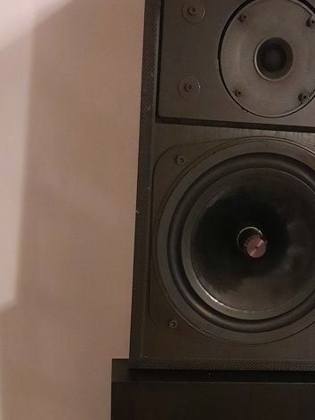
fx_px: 643
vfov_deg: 34.7
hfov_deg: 27.4
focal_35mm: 53
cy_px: 353
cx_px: 199
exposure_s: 1/10
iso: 800
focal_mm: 4.6
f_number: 2
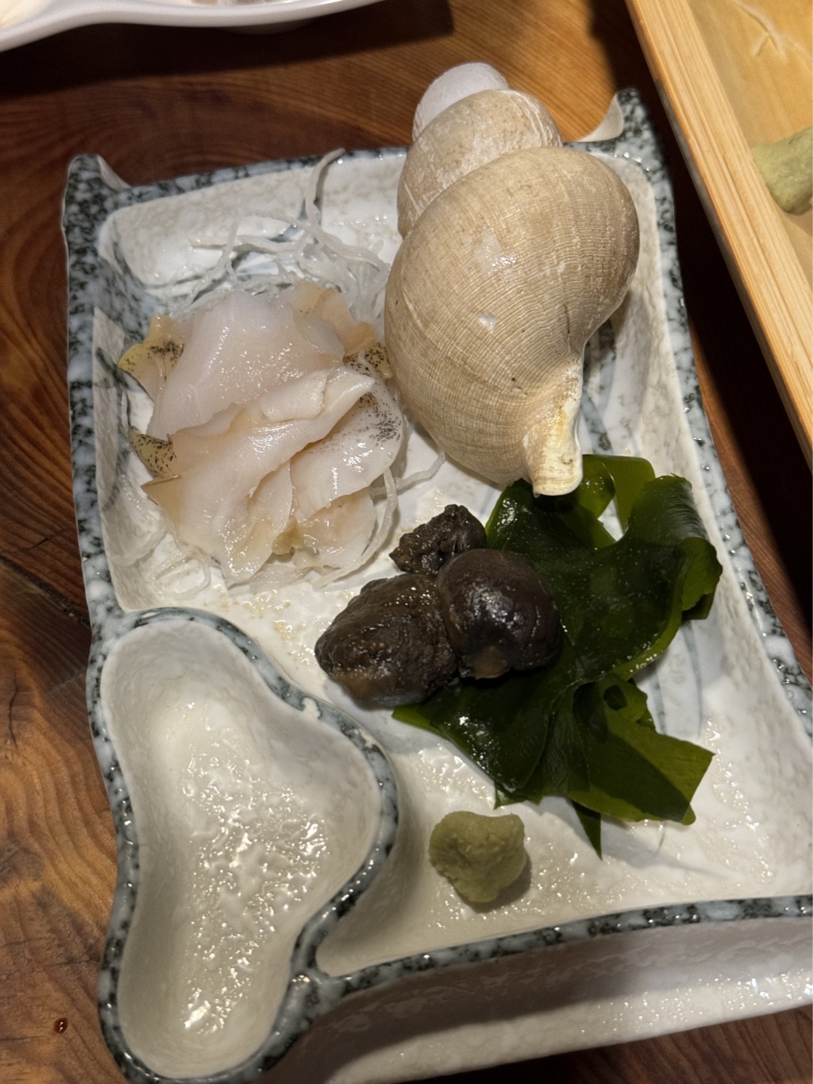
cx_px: 406
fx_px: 1503
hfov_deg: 30.3
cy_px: 542
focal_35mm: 48
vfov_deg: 39.7
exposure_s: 1/40
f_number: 1.78
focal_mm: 6.76
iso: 250
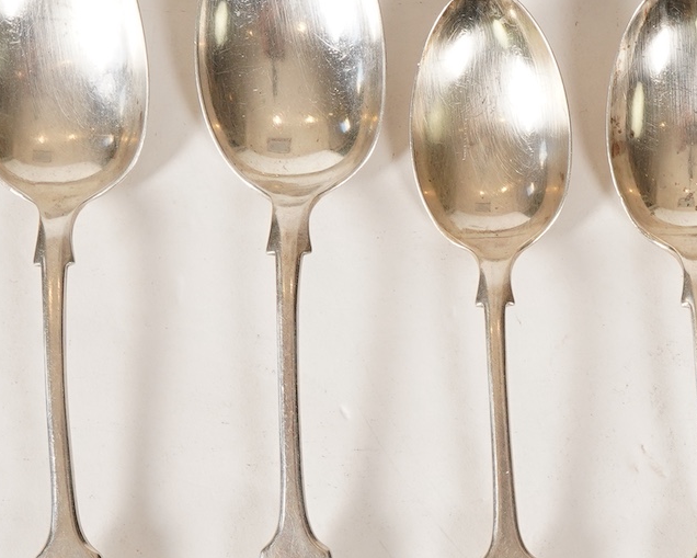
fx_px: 2311
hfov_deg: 17.0
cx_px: 541
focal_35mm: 112
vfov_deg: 13.8
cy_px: 334
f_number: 16
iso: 400
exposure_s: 1/125
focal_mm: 30
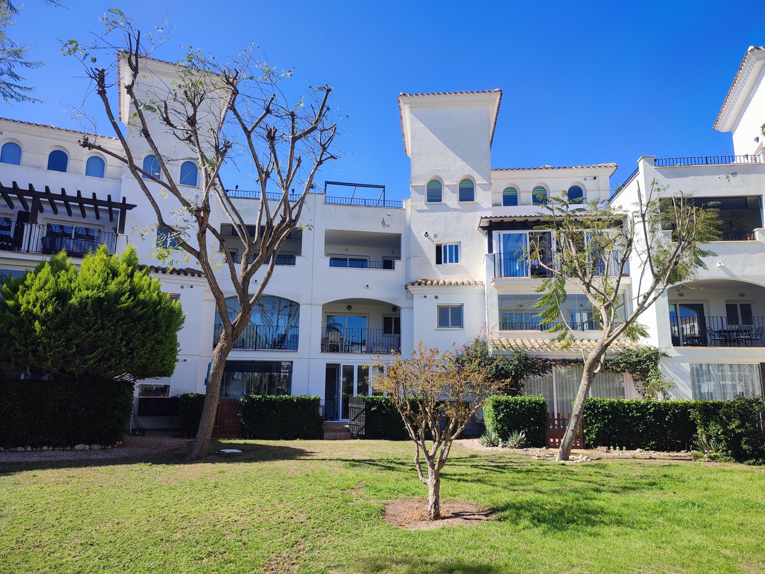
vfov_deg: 54.9
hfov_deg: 69.4
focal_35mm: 25
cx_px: 382
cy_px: 287
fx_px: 552
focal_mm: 6.04
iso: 50
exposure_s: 1/537
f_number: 1.9
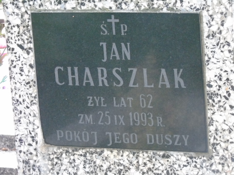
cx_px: 117
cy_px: 88
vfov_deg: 7.0
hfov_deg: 9.3
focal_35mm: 212
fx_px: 1433
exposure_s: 1/125
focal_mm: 38
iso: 800
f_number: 4.7
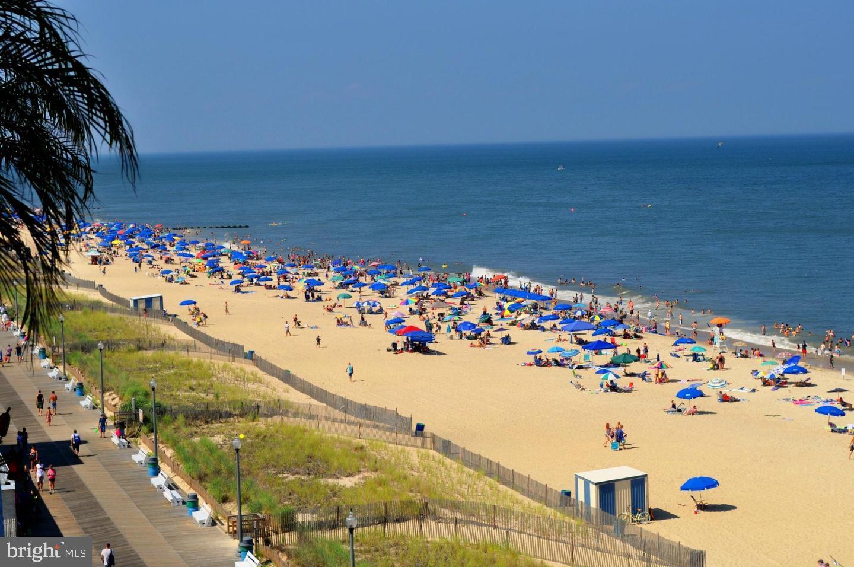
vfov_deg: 16.5
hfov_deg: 24.6
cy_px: 284
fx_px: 1954
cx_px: 427
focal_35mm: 82
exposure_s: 1/500
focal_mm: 55
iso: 200
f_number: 11
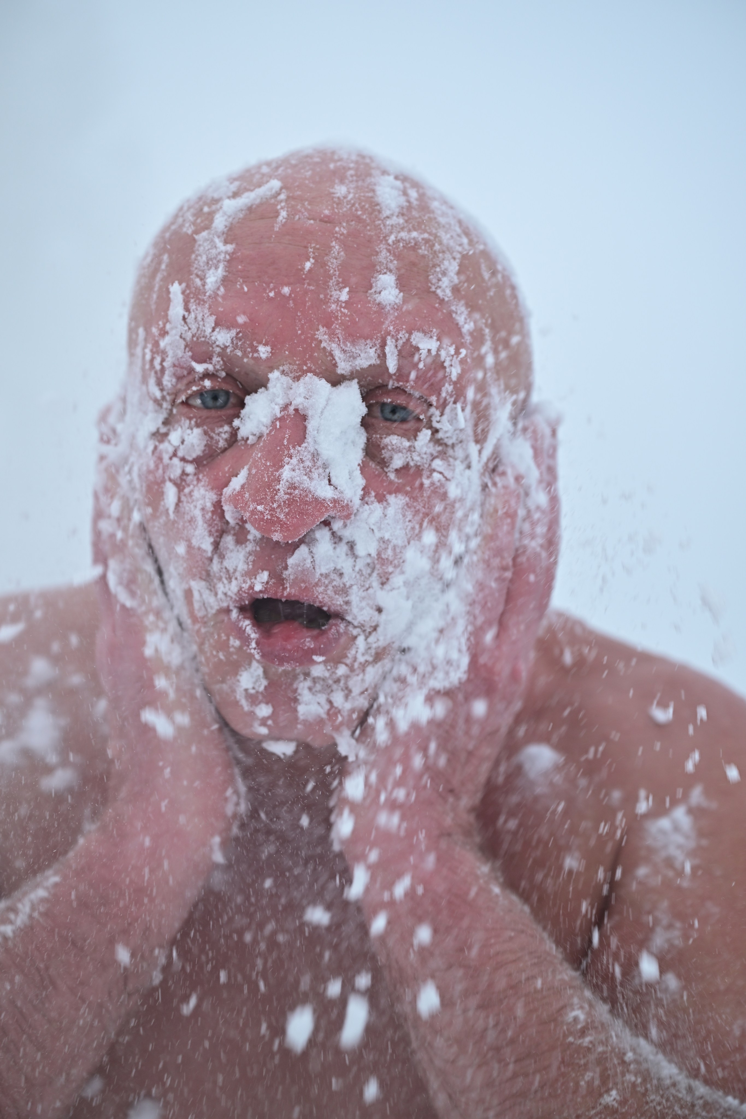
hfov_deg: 28.1
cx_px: 373
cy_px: 560
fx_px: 1492
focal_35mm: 48
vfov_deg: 41.1
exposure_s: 1/320
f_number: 3.5
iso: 200
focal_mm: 48
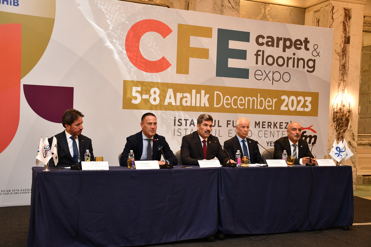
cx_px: 186
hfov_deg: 43.6
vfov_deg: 29.9
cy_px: 124
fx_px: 464
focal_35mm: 45
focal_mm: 30
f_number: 4
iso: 800
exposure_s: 1/60
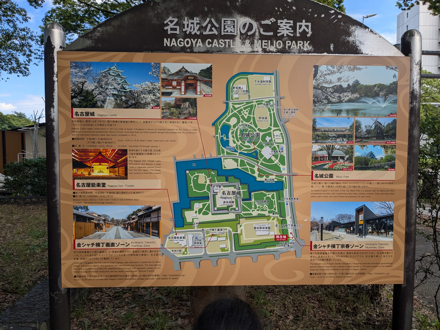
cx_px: 220
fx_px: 343
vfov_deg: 51.4
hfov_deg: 65.3
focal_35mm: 27
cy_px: 165
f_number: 1.73
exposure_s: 1/1462
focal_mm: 4.38
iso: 47
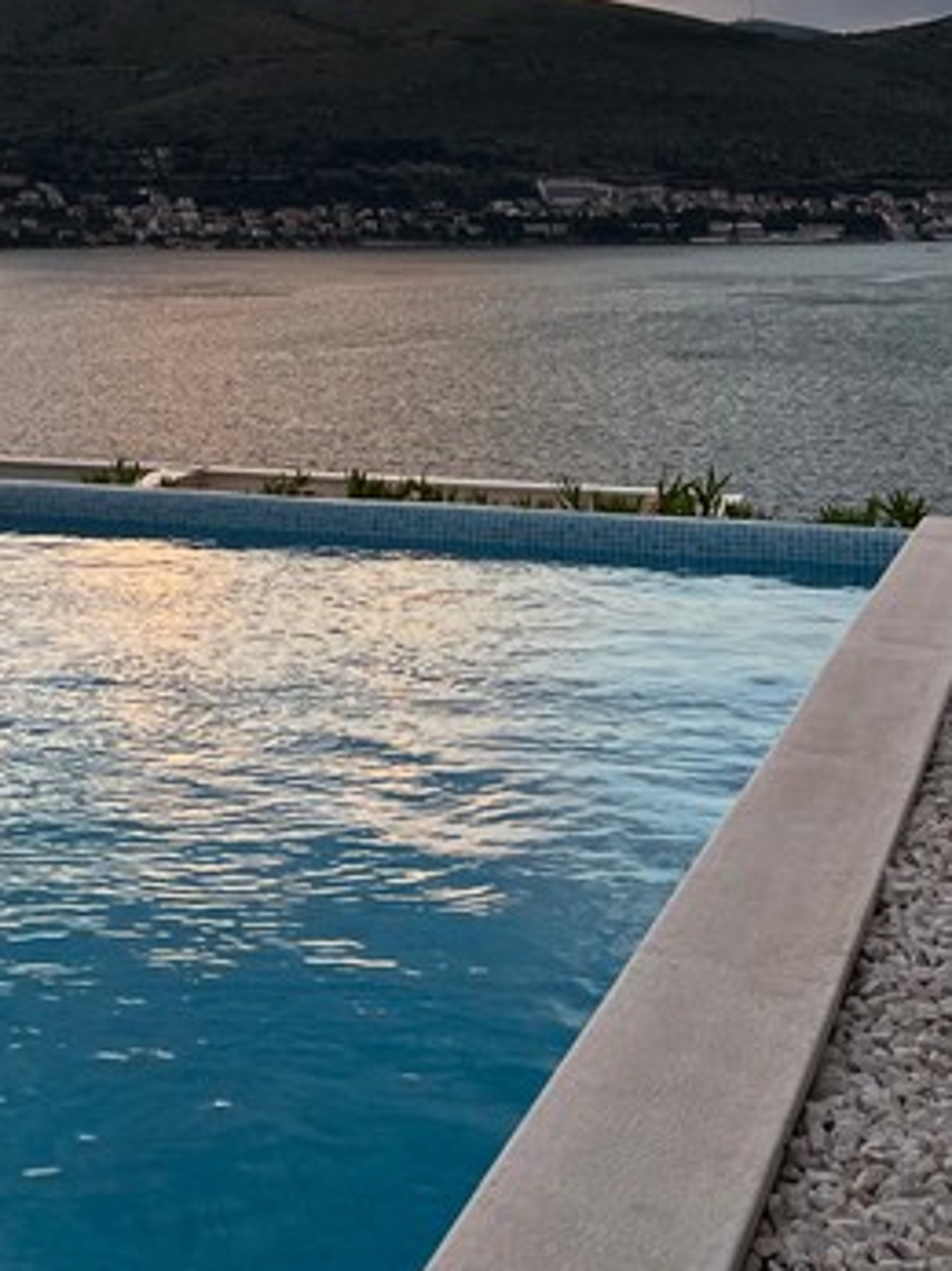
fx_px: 2201
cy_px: 183
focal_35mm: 60
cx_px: -242
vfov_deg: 31.0
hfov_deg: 22.2
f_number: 1.5
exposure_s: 1/206
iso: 40
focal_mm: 5.7
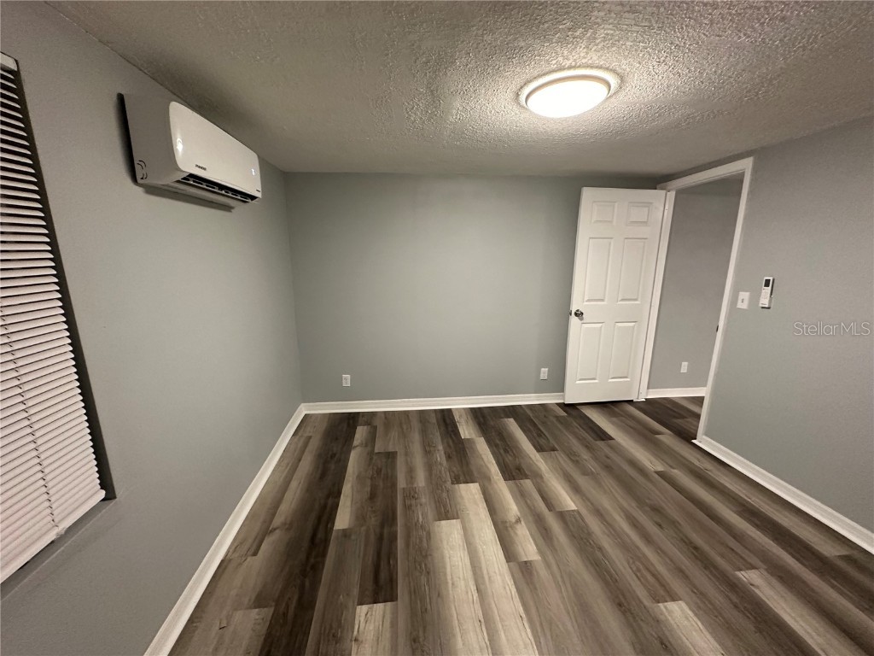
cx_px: 437
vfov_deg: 85.7
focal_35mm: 14
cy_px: 328
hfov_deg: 102.1
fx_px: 353
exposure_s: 1/60
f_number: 2.2
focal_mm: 2.22
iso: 320
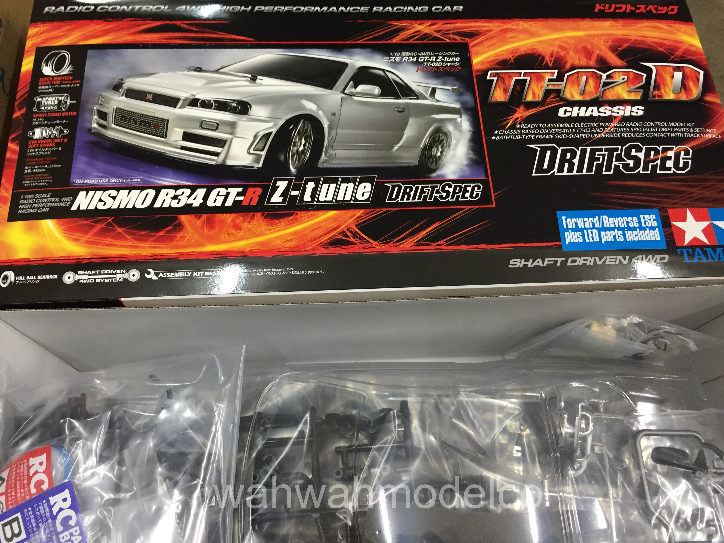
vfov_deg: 48.2
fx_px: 607
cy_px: 272
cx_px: 362
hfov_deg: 61.7
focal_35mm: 29
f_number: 2.2
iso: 160
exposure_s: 1/33
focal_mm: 4.15
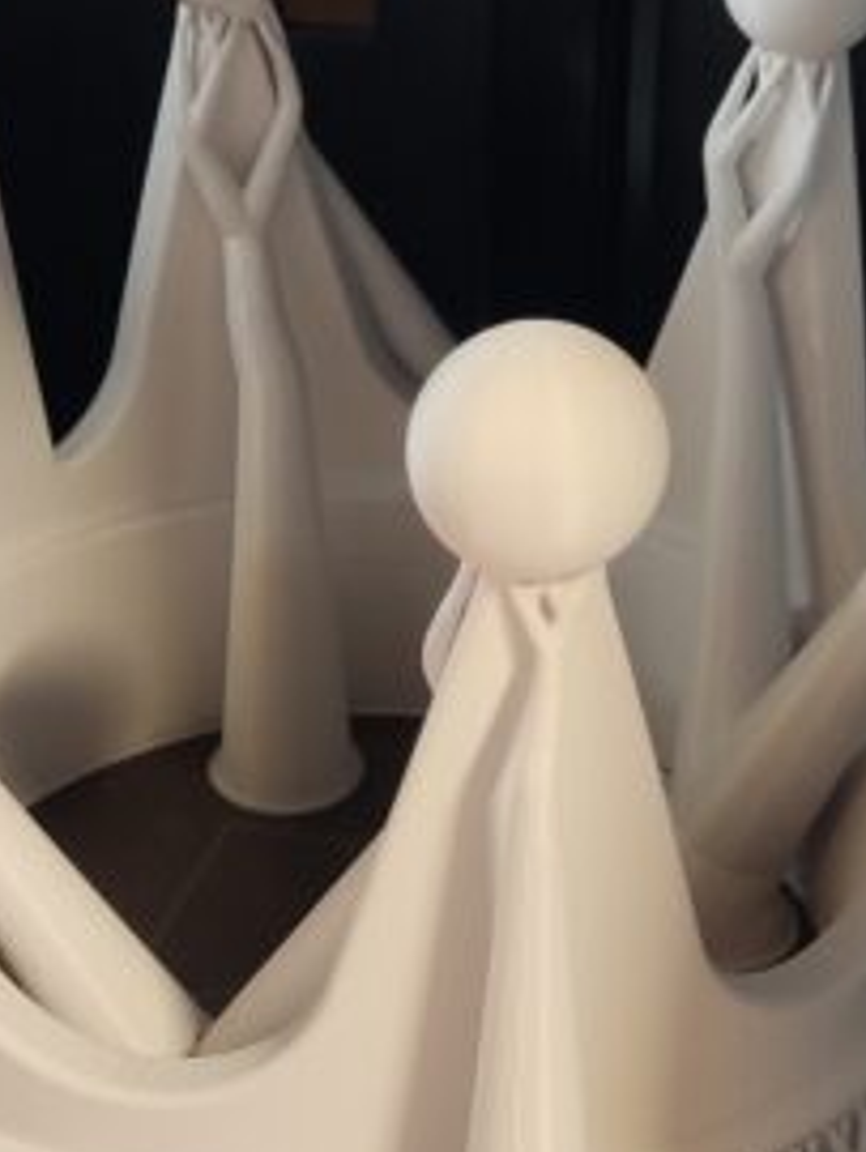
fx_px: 2564
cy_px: 597
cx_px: 341
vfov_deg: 25.3
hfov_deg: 19.1
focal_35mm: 77
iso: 546
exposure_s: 1/33
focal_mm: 4.74
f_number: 1.79
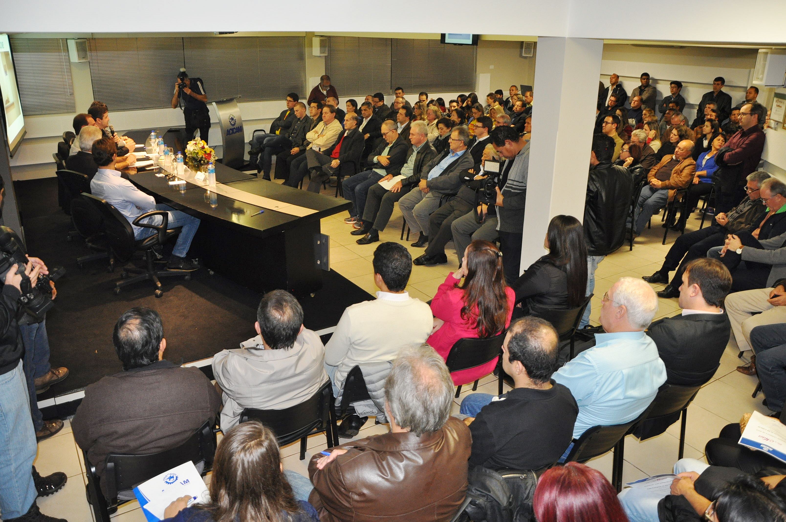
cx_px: 393
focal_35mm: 27
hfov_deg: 67.4
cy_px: 261
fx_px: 589
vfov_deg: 47.8
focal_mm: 18
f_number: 3.5
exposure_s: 1/60
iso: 800
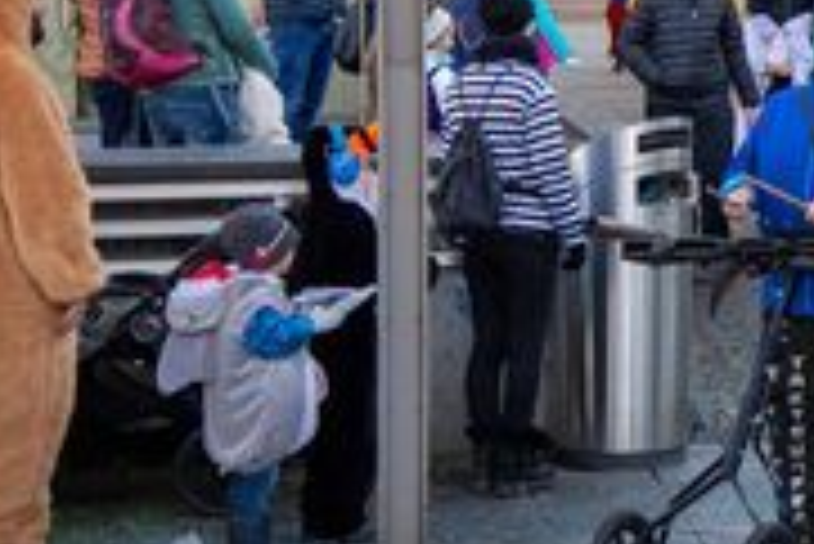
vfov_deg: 7.9
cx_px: 1205
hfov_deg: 11.4
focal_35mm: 173
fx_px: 3915
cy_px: 72
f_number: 4
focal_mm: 58
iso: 1250
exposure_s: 1/500
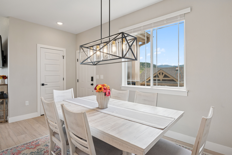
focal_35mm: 18
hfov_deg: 88.5
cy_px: 78
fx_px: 119
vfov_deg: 65.9
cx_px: 116
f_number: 9
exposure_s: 1/250
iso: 400
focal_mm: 18.5
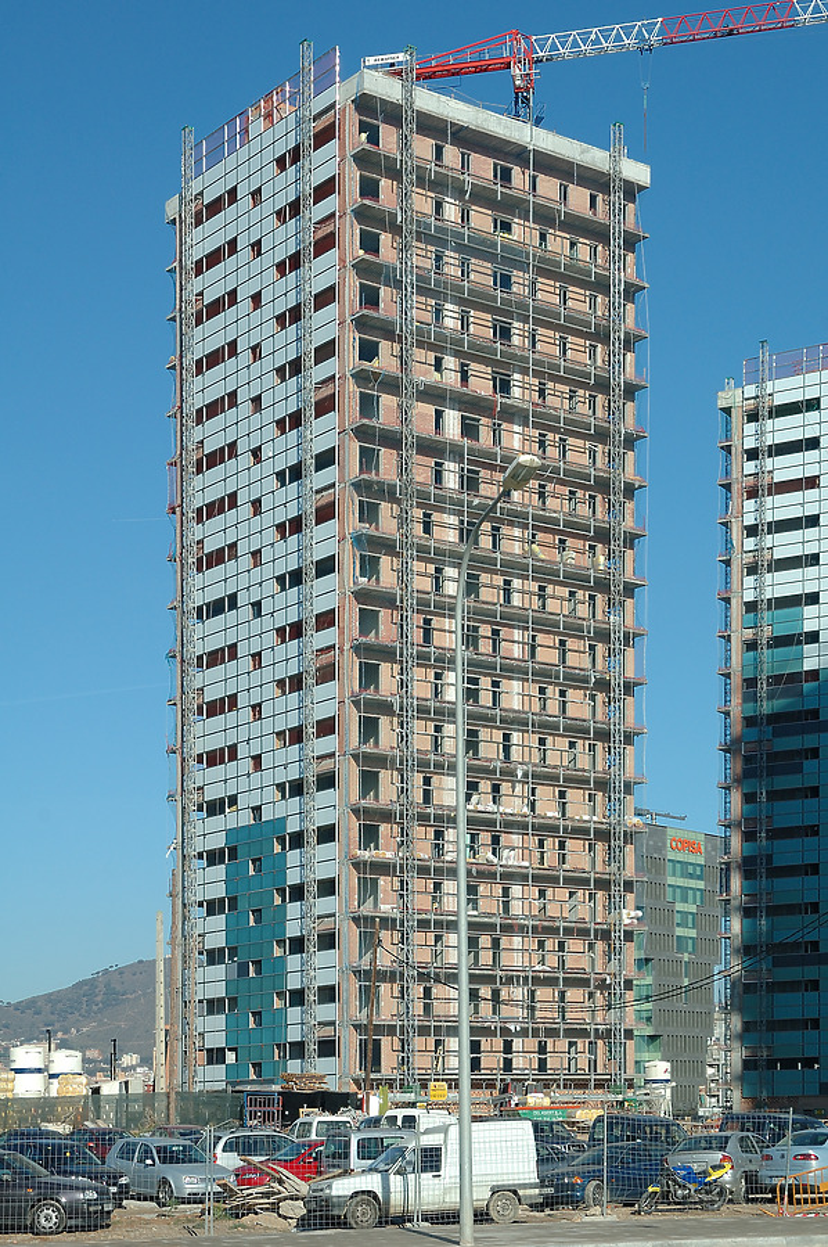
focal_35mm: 60
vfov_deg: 33.4
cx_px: 414
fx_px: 2075
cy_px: 624
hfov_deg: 22.6
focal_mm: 40
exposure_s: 1/500
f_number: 9
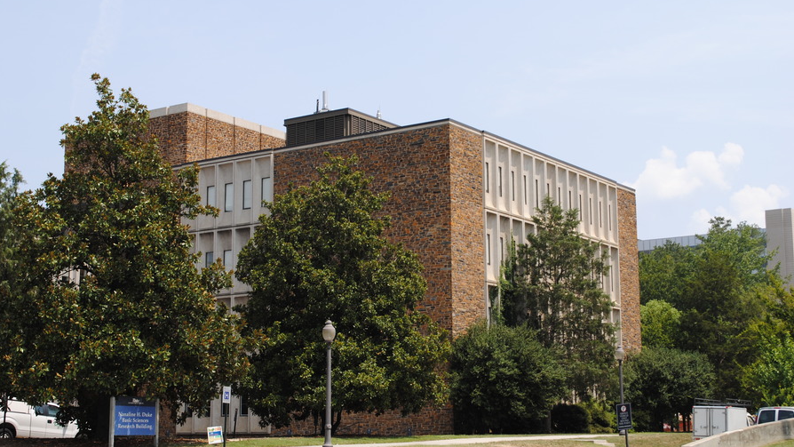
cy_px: 240
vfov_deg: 21.1
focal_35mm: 57
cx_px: 399
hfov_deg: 36.6
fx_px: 1200
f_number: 7.1
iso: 100
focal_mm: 36
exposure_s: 1/200
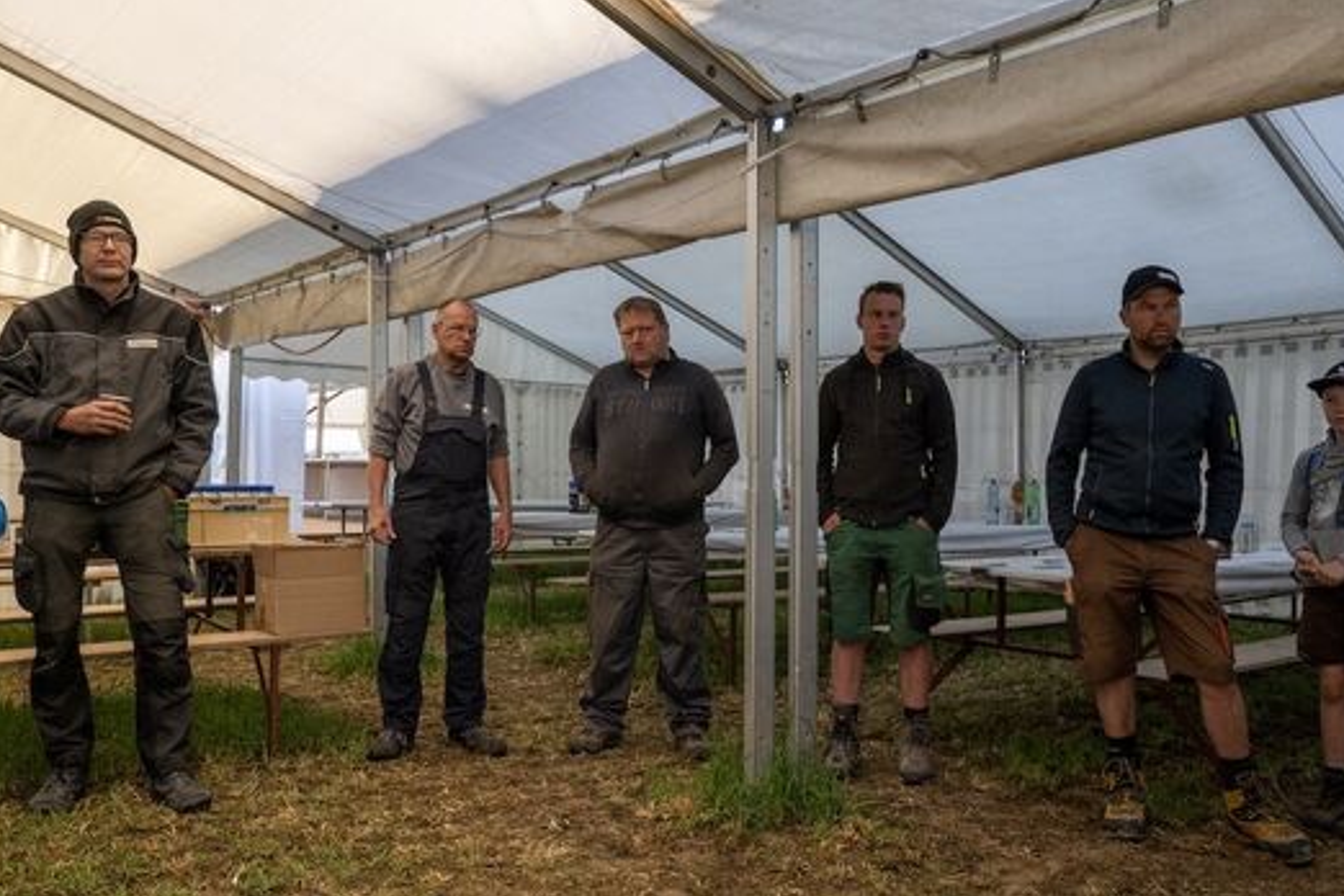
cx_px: 687
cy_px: 458
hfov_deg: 61.9
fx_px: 1120
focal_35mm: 30
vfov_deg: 43.6
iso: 2000
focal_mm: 29
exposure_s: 1/100
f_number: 11
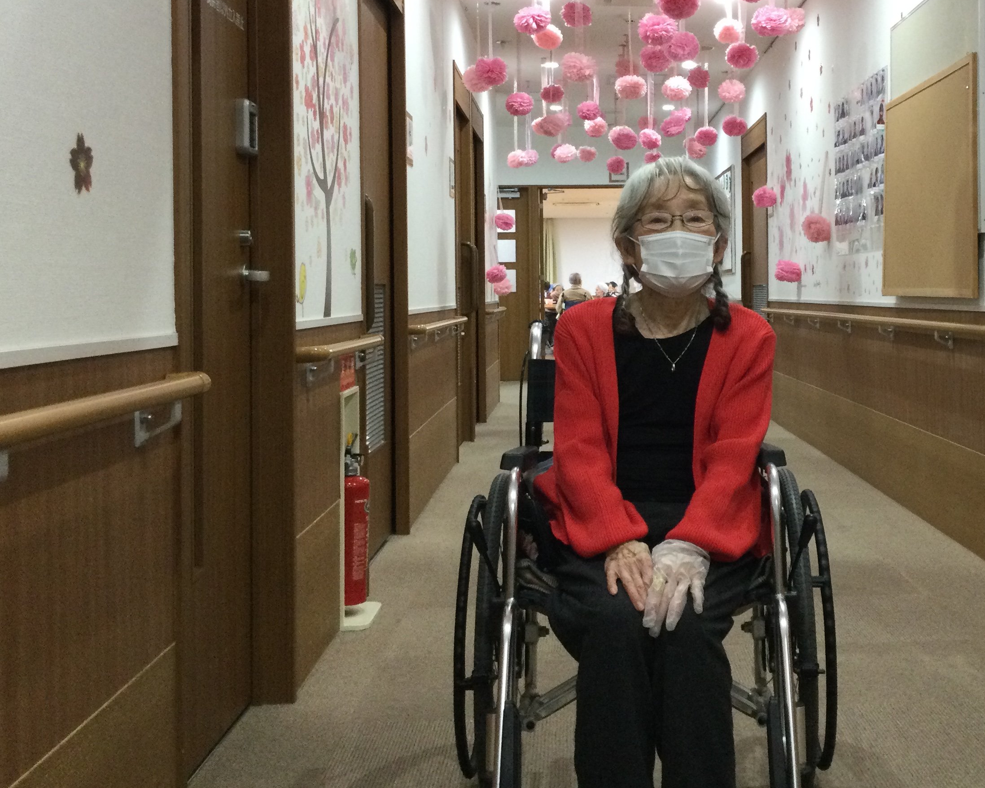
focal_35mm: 45
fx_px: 1312
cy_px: 270
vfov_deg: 33.2
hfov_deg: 40.6
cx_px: 668
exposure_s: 1/30
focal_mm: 3.3
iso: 125
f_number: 2.4
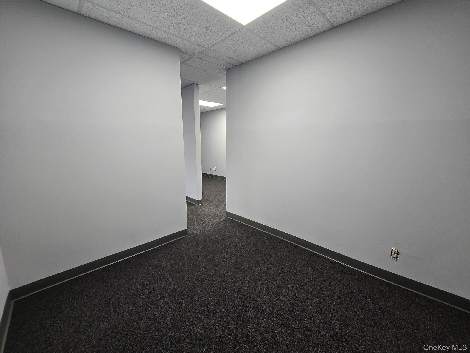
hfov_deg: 106.2
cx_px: 235
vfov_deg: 89.9
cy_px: 176
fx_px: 177
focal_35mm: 13
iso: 160
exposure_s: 1/60
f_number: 2.2
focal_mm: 2.2
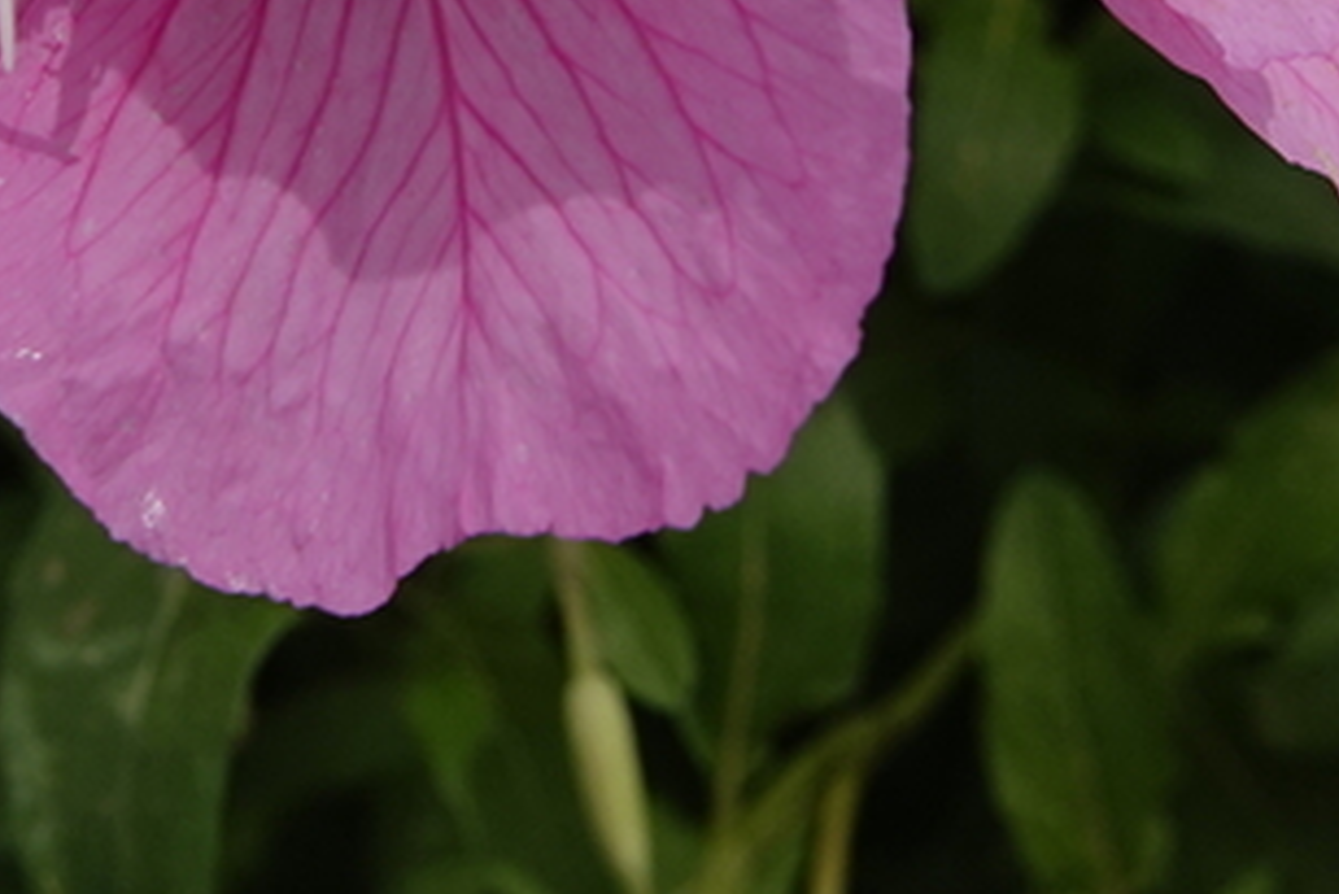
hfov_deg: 22.8
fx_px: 3312
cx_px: 519
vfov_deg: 14.7
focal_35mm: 89
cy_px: -266
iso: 100
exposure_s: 1/800
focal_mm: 8.8
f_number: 4
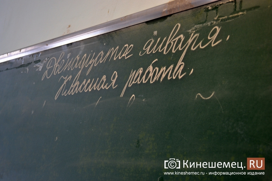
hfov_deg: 35.1
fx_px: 431
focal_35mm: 57
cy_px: 90
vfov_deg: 23.8
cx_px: 136
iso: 400
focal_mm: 38
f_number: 5
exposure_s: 1/50
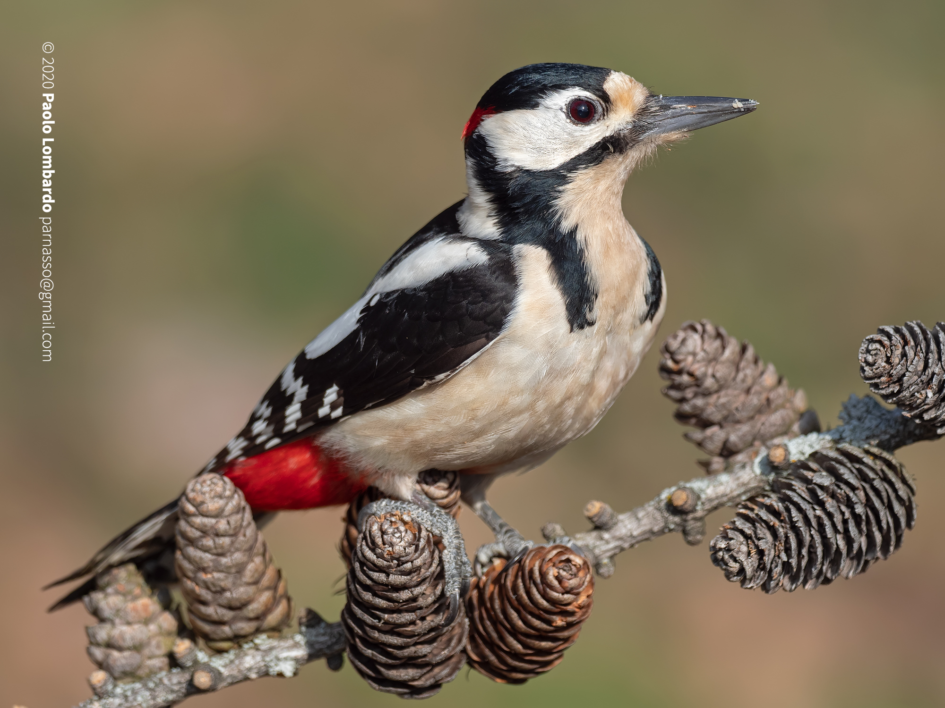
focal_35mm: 601
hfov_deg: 3.3
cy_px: 354
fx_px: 16407
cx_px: 472
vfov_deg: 2.5
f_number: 4
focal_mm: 300
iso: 400
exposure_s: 1/2000
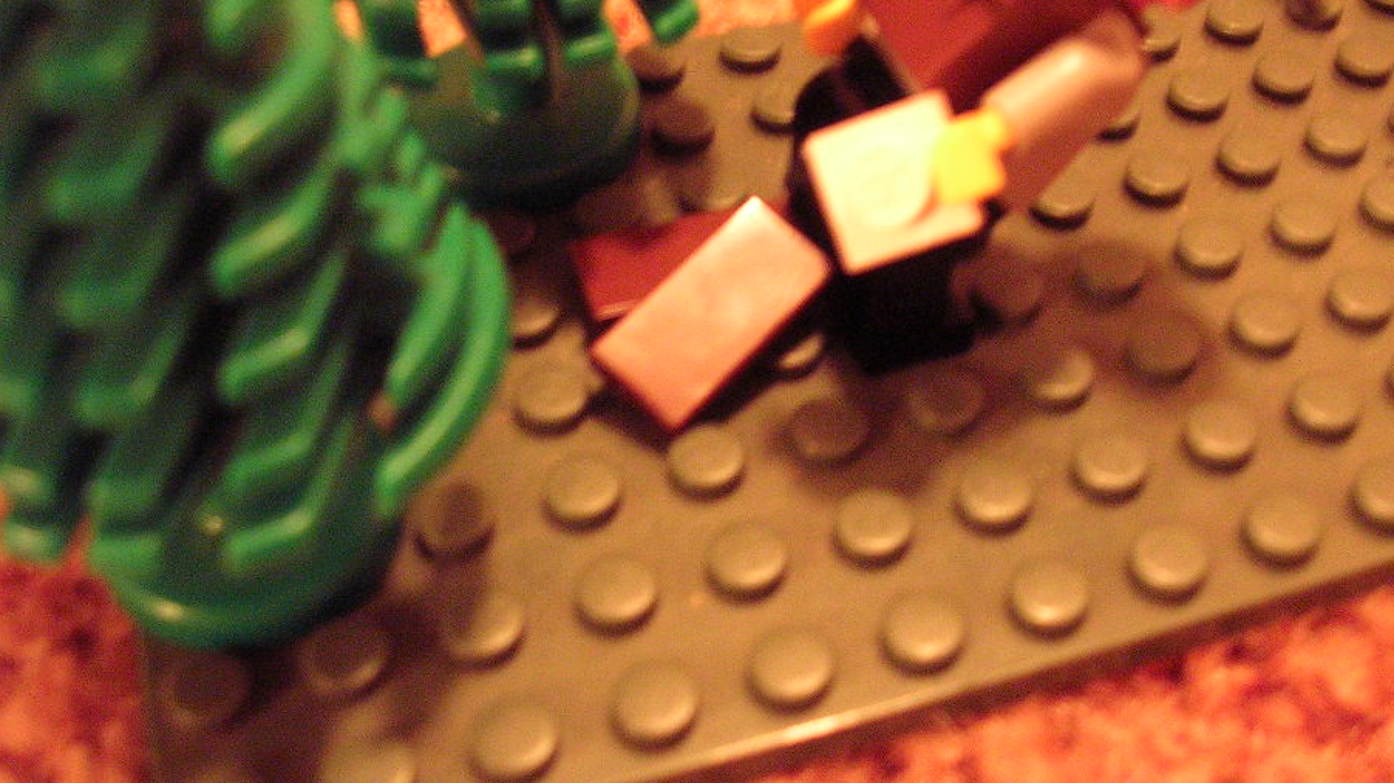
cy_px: 261
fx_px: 1737
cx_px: 782
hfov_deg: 43.6
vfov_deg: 25.3
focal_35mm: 47
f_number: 2.8
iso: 200
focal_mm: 5.8
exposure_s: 1/2.5
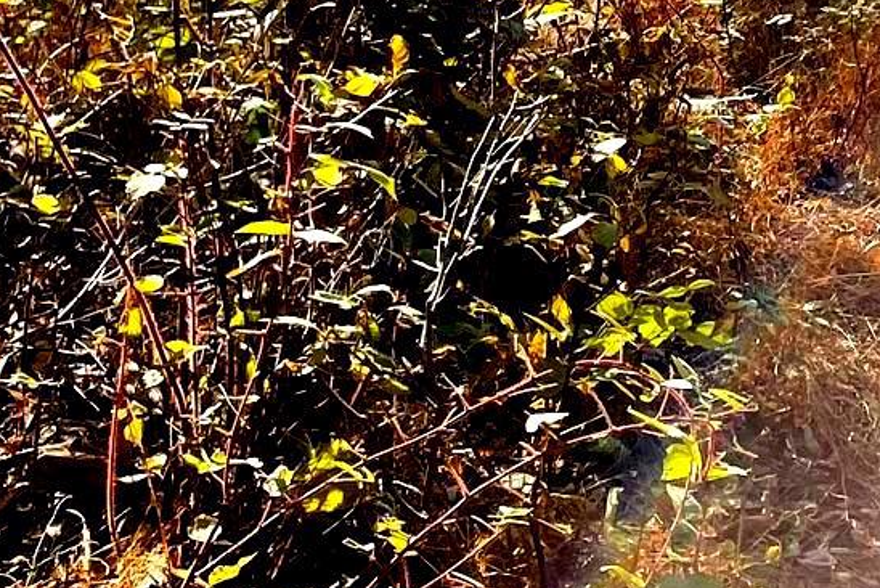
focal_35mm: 101
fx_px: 2470
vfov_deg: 12.5
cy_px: -445
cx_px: 1627
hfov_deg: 16.5
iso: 32
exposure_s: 1/2398
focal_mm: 4.2
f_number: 1.6
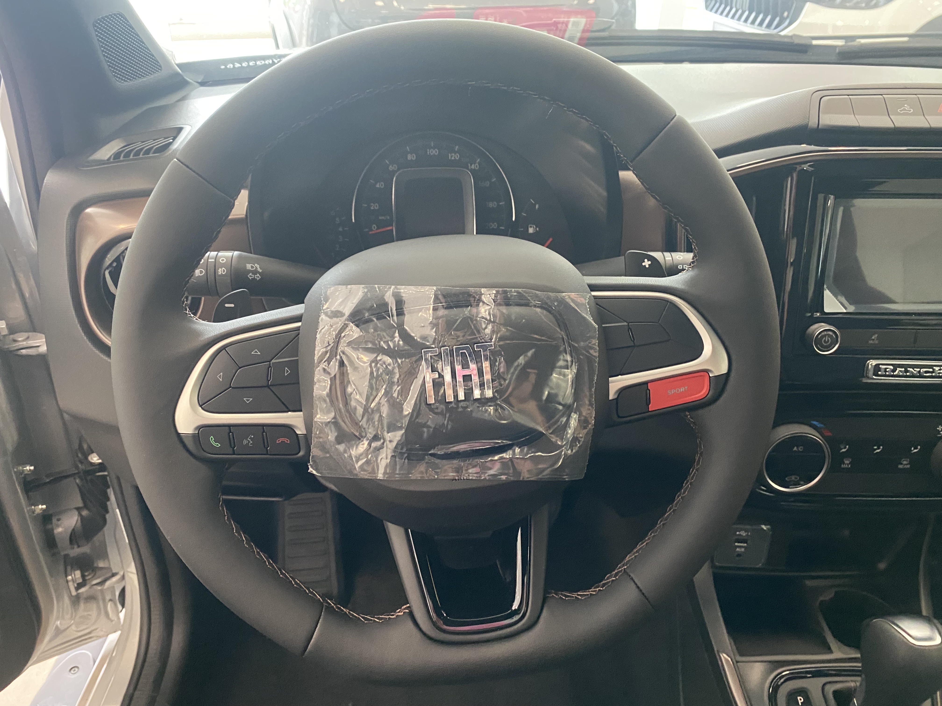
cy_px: 353
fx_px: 708
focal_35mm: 26
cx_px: 471
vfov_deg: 53.1
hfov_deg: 67.3
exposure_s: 1/45
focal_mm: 4.25
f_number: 1.8
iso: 500
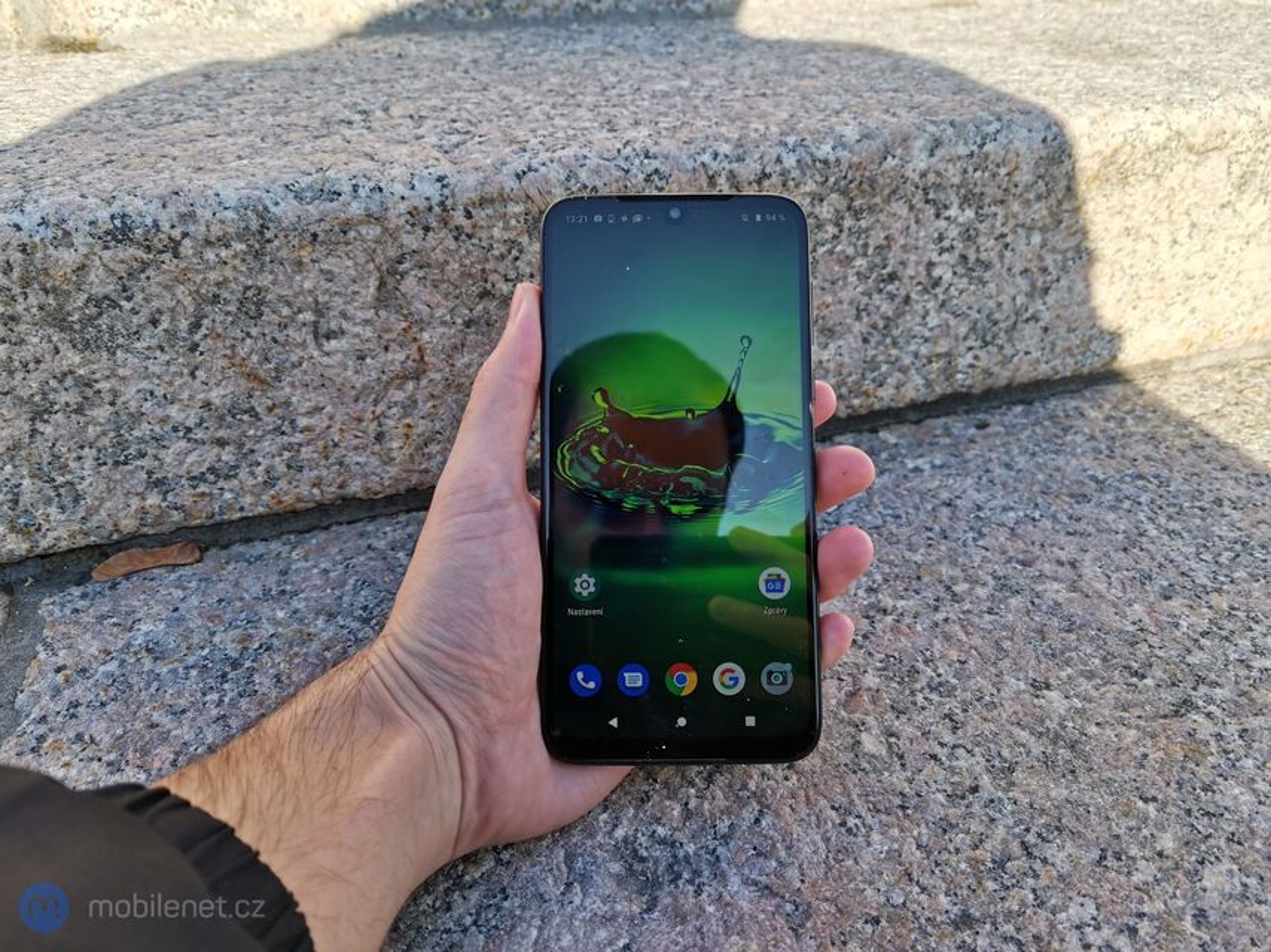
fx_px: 954
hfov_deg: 67.3
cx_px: 636
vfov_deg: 53.0
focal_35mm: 26
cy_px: 476
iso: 50
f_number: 1.8
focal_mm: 4.75
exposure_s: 1/705
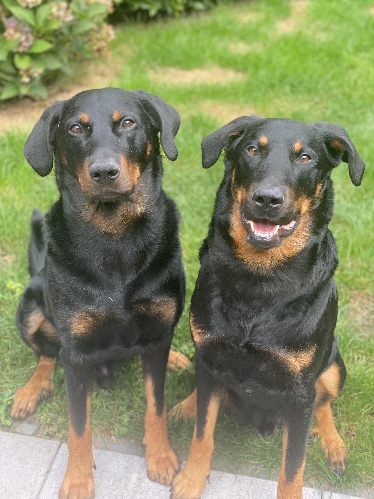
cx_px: 187
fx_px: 749
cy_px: 250
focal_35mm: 52
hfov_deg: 28.0
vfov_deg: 36.8
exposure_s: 1/122
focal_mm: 6
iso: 40
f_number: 2
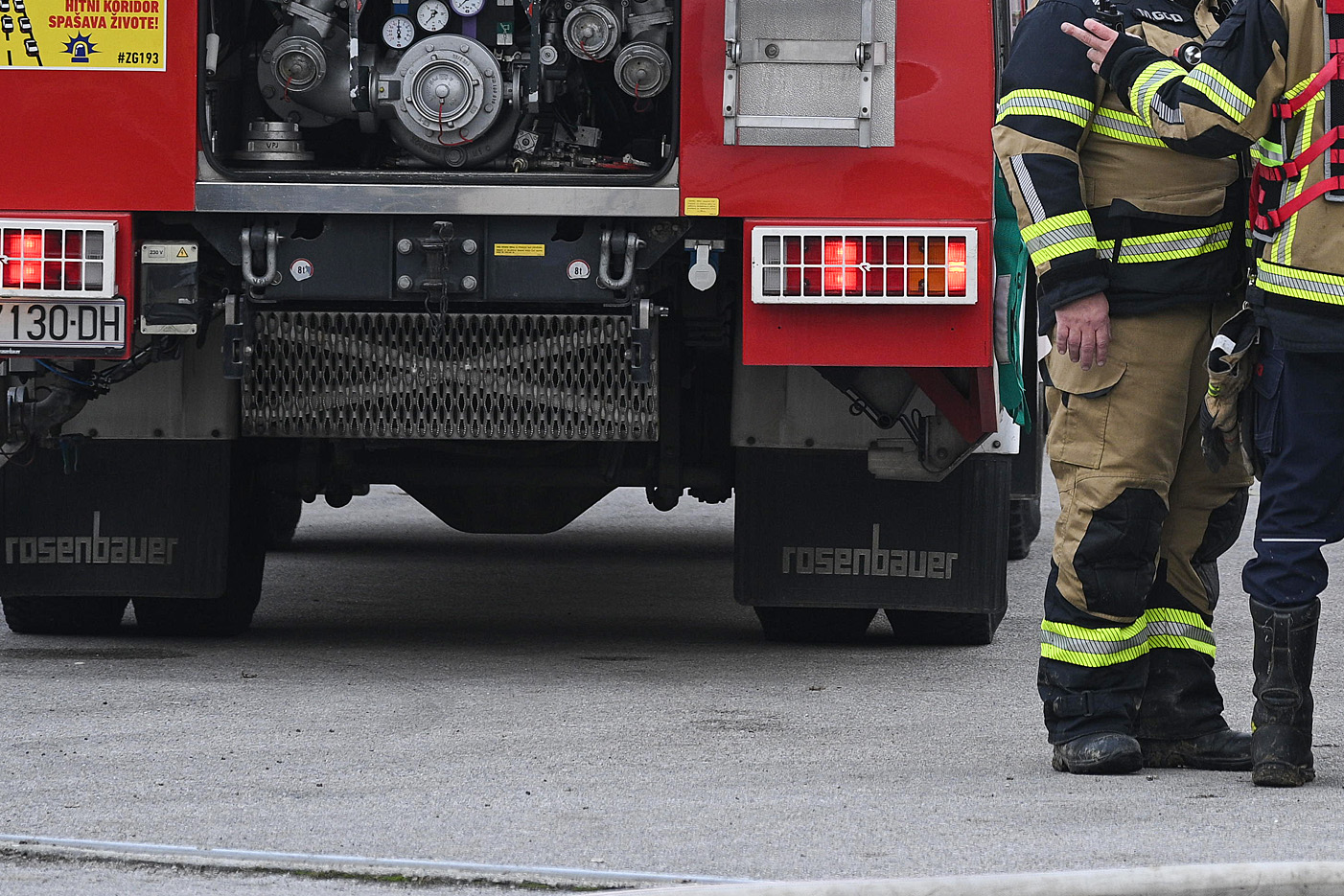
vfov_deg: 5.8
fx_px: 8736
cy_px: -232
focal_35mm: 234
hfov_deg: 8.8
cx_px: 1150
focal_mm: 82
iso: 160
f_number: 4
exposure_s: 1/200
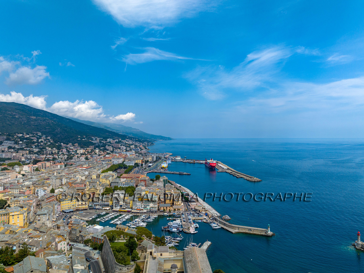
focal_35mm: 24
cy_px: 136
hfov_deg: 71.6
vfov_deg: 56.8
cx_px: 182
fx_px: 252
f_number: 7.1
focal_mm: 12.3
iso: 100
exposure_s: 1/500
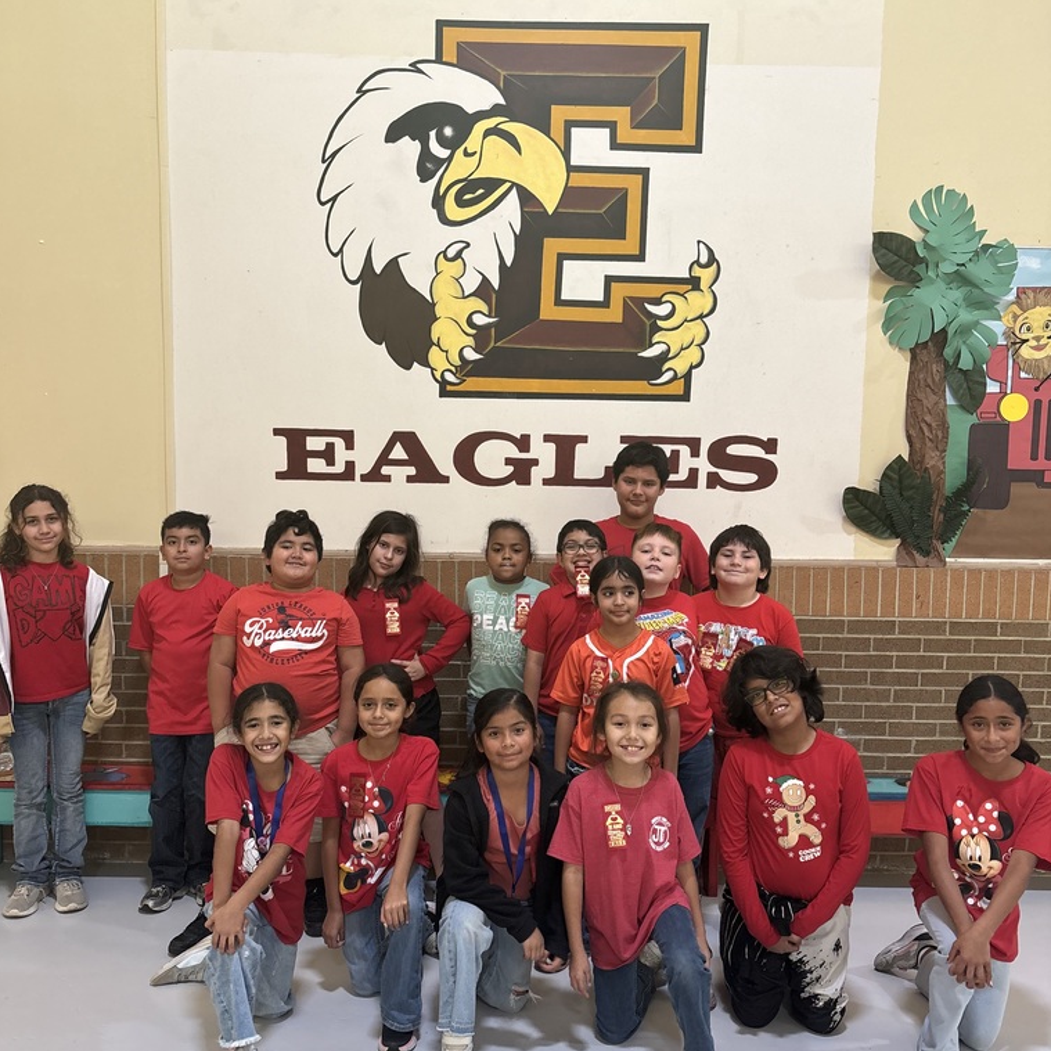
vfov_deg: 52.4
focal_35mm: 31
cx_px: 523
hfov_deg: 52.5
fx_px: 1065
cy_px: 595
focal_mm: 5.96
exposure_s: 1/60
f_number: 1.6
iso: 160
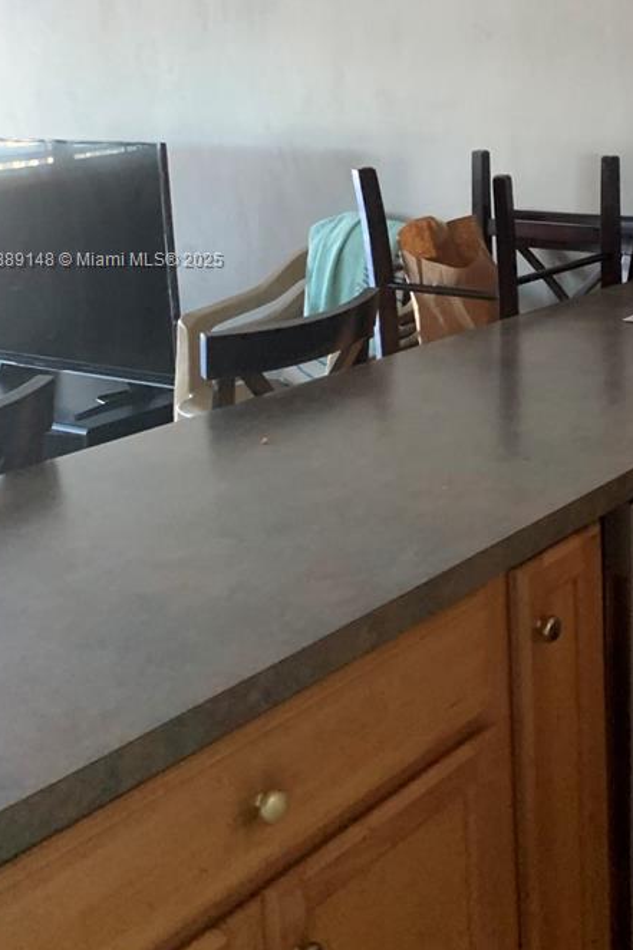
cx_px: 606
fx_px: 1293
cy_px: 261
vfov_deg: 39.5
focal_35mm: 49
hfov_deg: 26.3
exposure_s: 1/36
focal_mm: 4.25
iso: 400
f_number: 1.8
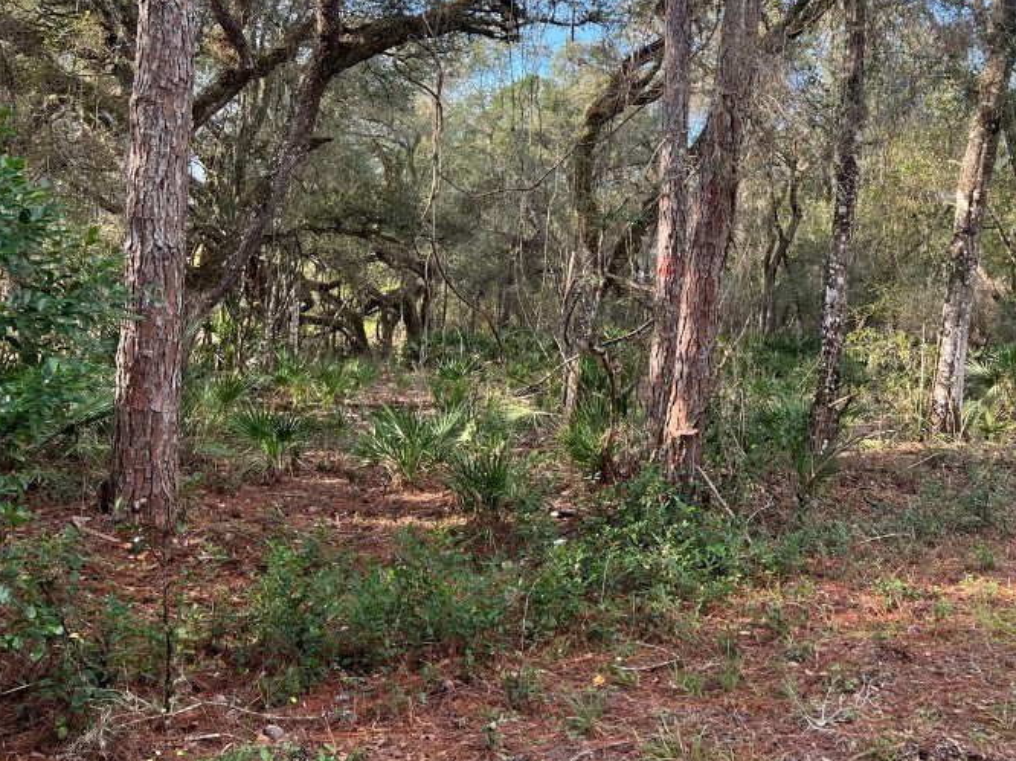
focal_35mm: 40
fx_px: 1174
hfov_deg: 45.1
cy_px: 278
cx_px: 773
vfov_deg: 35.7
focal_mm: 5.7
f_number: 1.5
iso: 50
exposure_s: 1/482
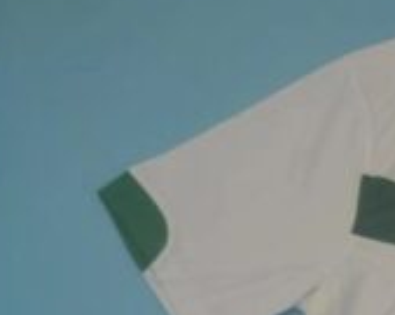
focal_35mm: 120
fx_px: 1402
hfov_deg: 14.9
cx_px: 596
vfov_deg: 12.4
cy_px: 429
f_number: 4
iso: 200
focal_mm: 24
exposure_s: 1/160
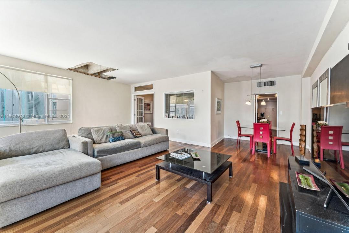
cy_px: 116
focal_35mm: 14
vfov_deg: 81.2
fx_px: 136
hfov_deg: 104.2
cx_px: 174
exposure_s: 1/6
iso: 200
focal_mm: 14
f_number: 9
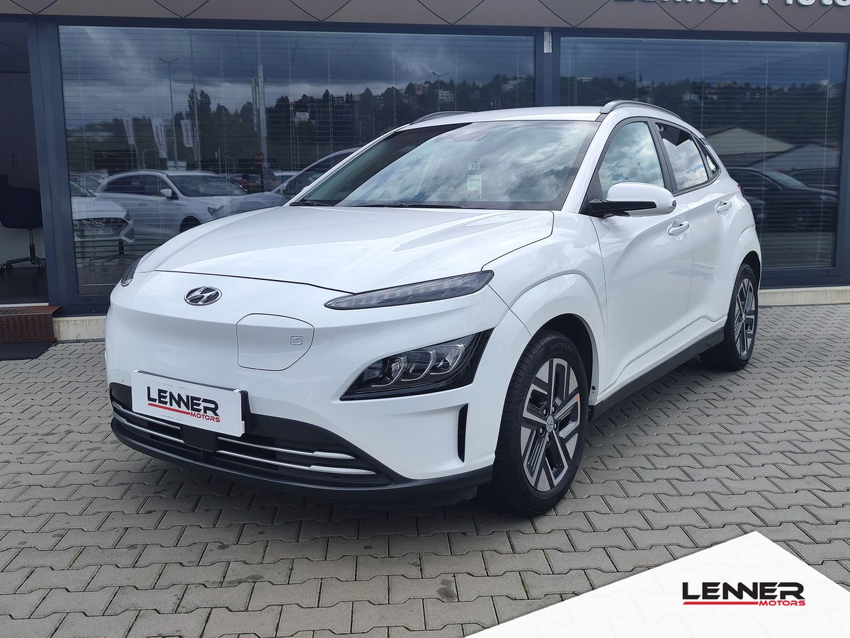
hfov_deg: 73.9
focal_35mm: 23
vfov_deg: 58.9
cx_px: 425
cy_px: 319
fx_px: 565
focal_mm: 7.01
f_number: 1.69
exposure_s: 1/753
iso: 50
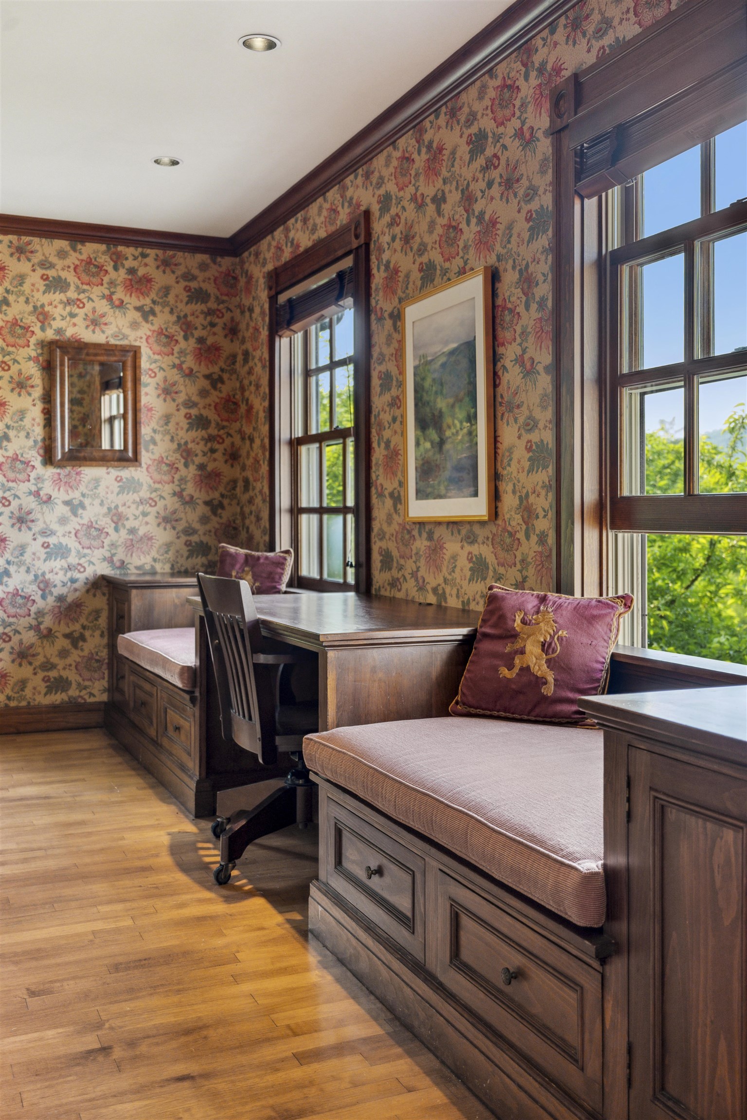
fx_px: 1074
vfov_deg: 55.1
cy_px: 560
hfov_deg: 38.4
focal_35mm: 34
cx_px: 374
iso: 800
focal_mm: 34.5
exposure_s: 1/50
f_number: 4
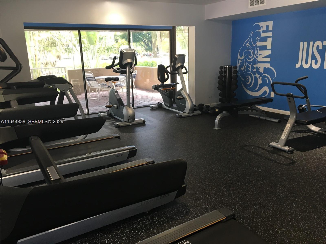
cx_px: 163
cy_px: 122
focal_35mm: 29
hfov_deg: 61.7
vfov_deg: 48.2
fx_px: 273
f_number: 2.2
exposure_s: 1/30
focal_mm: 4.15
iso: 64
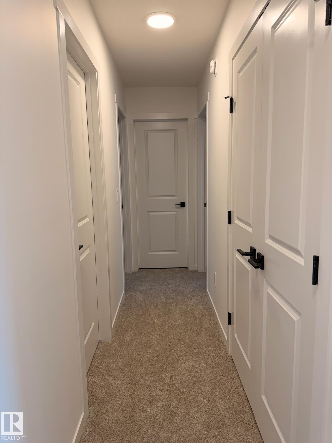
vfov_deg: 71.6
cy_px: 222
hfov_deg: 56.8
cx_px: 166
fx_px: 307
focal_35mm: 24
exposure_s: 1/120
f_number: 1.78
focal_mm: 6.76
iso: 100
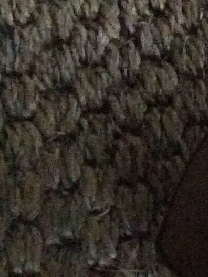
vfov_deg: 12.5
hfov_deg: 8.7
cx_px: 476
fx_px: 1258
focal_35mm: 157
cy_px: 209
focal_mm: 3.3
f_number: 2.4
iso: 640
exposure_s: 1/17
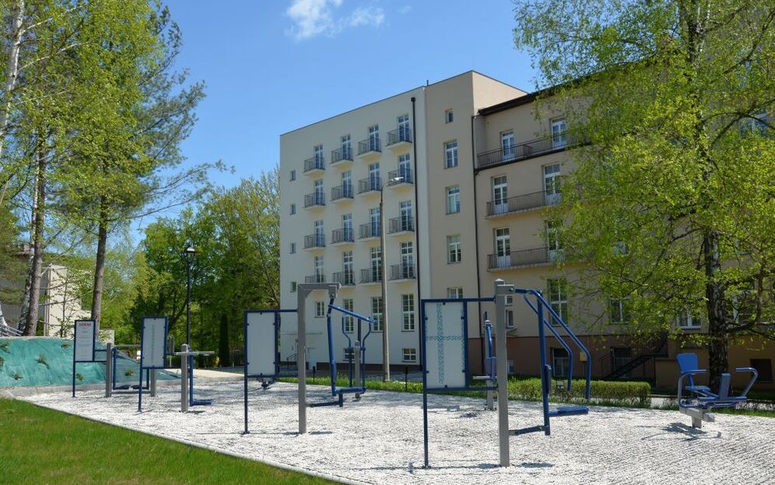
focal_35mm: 33
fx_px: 687
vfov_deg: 38.8
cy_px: 251
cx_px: 392
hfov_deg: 58.9
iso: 125
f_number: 8
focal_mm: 21
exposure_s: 1/250
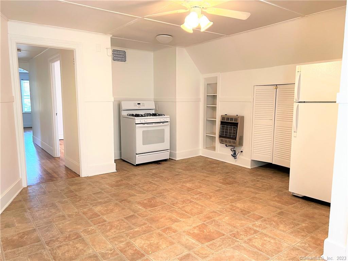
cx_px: 174
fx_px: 261
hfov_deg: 67.3
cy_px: 130
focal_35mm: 26
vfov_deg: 53.1
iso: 100
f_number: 1.5
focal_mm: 5.7
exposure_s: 1/60
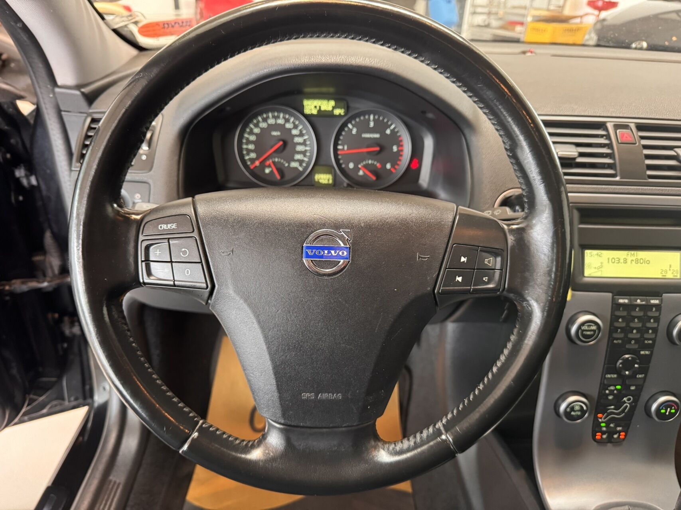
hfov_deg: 71.6
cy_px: 255
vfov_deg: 56.8
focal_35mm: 24
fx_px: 472
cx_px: 340
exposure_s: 1/50
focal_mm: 6.76
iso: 800
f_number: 1.78
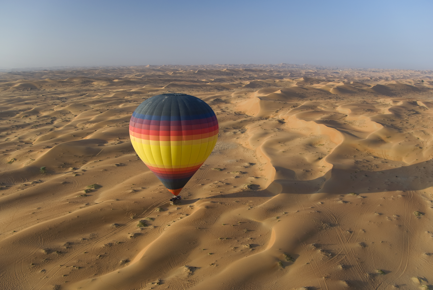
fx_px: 325
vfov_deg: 48.0
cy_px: 145
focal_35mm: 27
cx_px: 216
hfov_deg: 67.3
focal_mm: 18
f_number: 3.5
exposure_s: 1/200
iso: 100
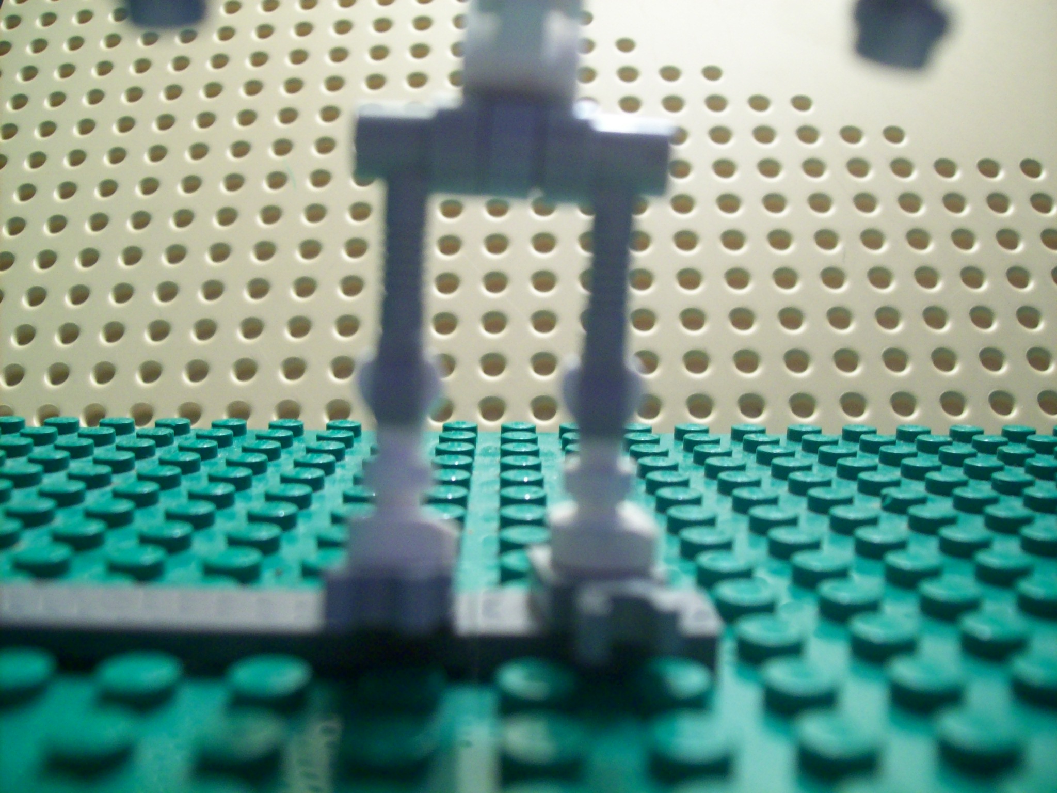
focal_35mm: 36
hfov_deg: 51.4
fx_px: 1099
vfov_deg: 39.7
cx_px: 528
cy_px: 396
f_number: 2.7
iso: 160
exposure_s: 1/17.6
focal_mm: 6
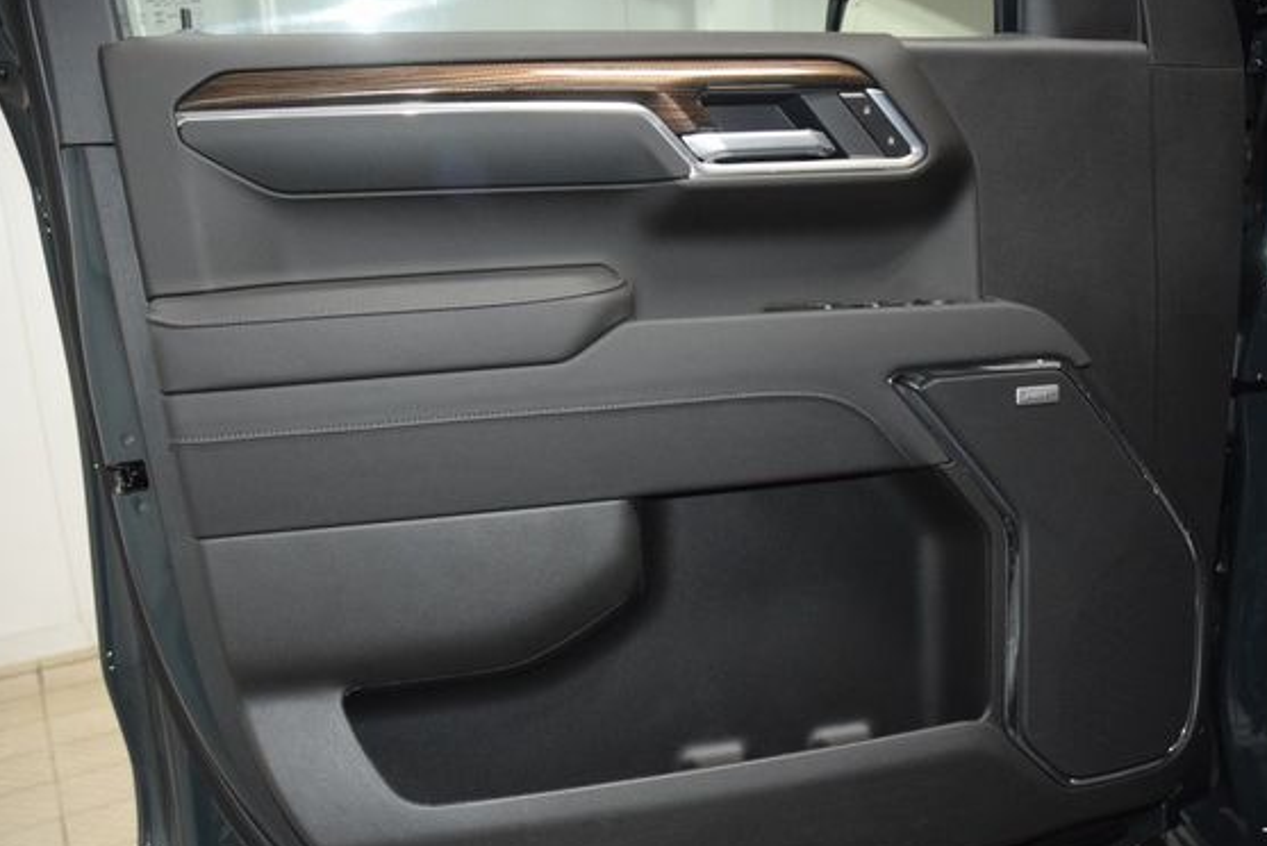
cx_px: 637
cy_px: 472
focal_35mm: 31
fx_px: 1092
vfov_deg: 42.3
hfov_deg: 60.3
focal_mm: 18
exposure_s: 1/125
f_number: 3.5
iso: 2200
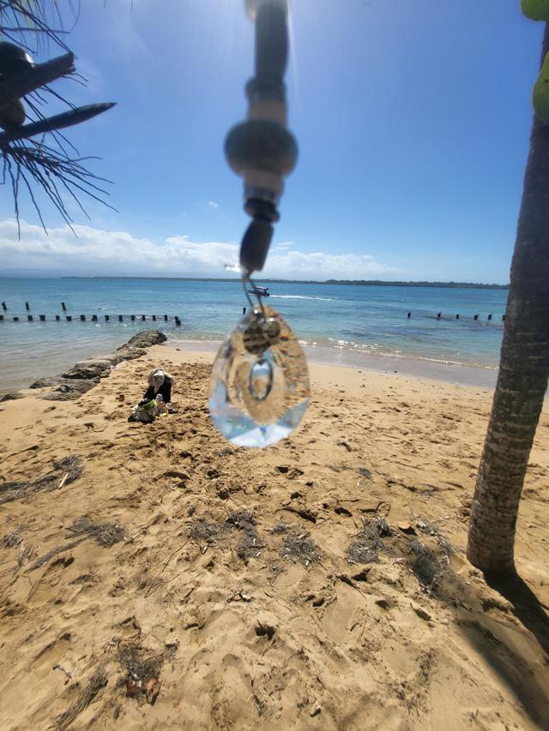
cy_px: 366
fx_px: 275
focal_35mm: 13
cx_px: 274
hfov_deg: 89.9
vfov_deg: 106.2
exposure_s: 1/2083
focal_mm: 1.74
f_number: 2.2
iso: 32
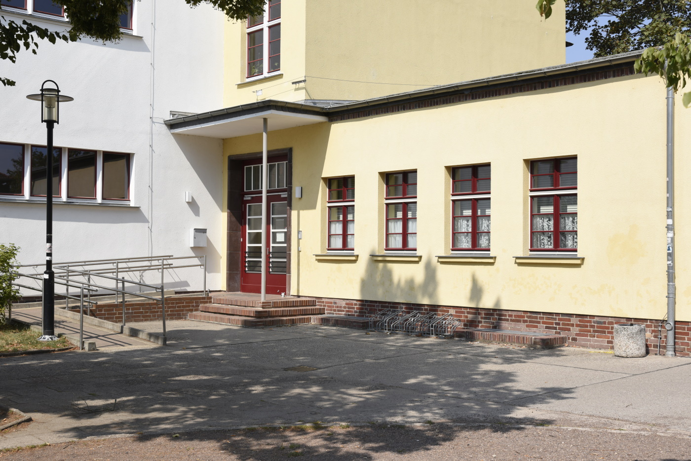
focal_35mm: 44
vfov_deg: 30.5
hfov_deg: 44.5
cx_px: 346
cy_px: 230
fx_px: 845
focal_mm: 44
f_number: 8
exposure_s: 1/200
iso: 100
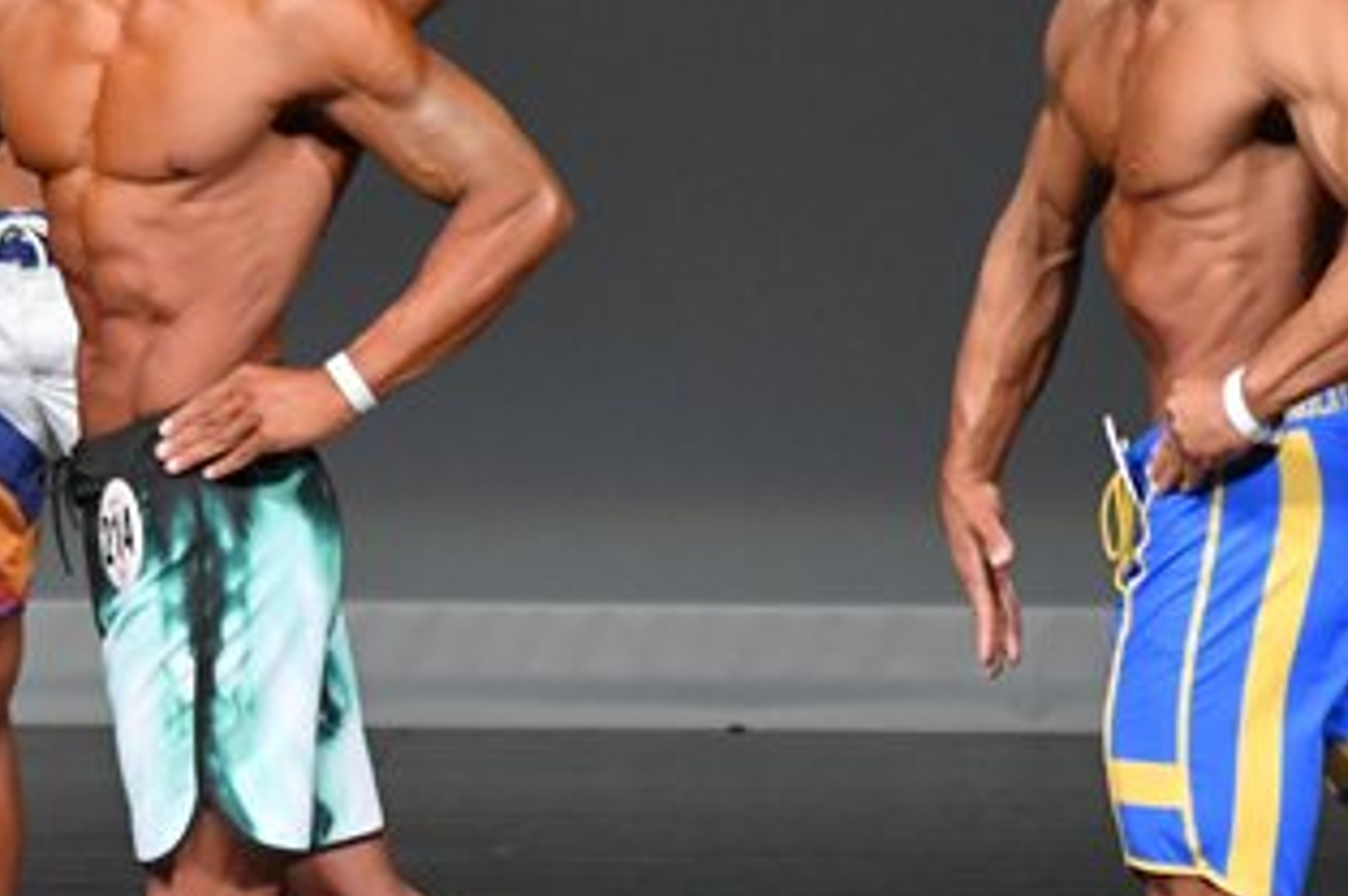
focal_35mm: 855
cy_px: 487
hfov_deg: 2.4
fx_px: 31981
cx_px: 416
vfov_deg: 1.6
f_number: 5.6
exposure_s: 1/400
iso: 4000
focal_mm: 230
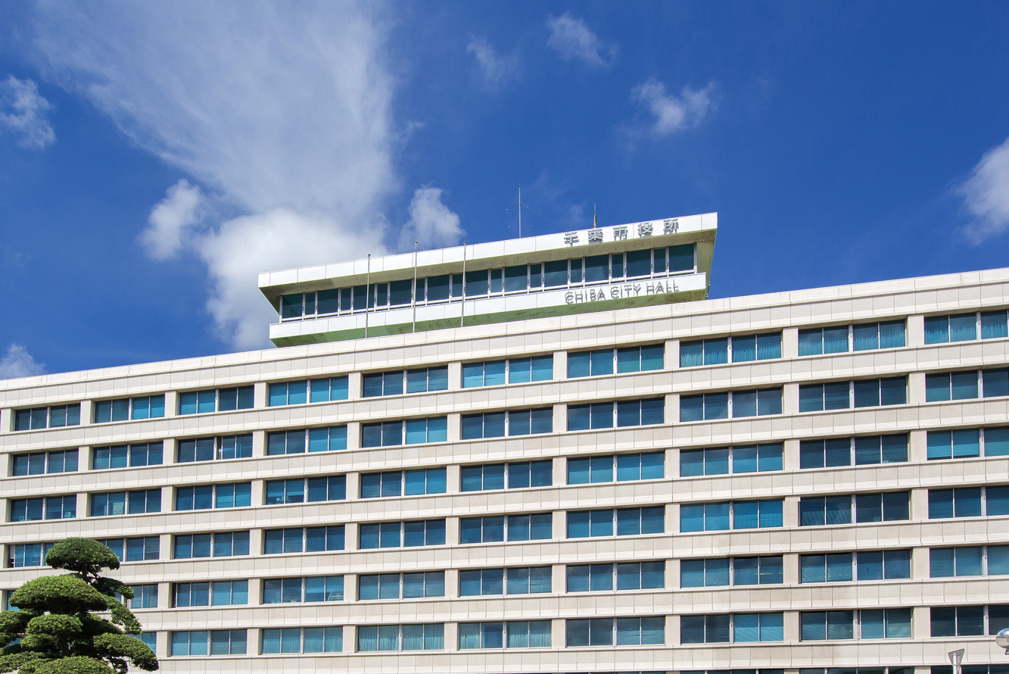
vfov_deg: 52.7
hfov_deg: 73.4
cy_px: 412
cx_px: 445
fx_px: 673
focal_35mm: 24
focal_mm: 16
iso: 400
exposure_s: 1/500
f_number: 11
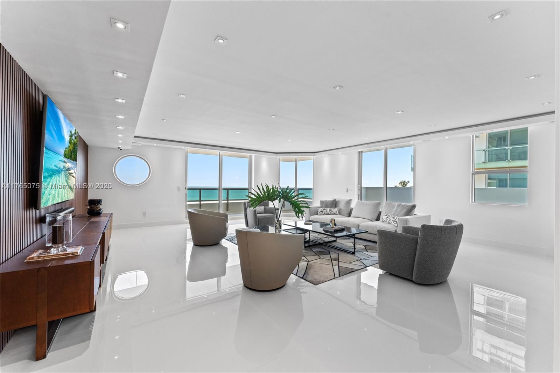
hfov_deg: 104.3
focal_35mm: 14
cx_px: 280
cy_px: 186
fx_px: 218
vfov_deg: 81.2
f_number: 9
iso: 500
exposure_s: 1/40
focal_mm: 14
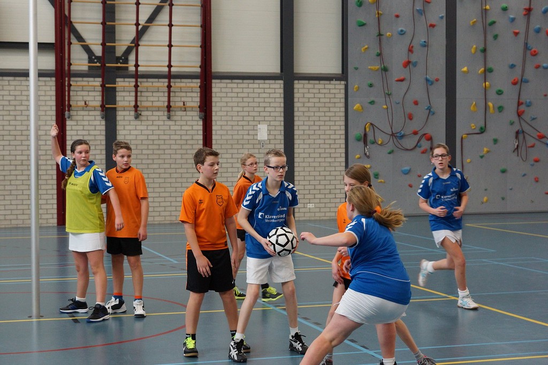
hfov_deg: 27.0
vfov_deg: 18.2
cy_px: 182
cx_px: 274
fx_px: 1141
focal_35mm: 75
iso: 1250
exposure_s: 1/250
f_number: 4
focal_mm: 50
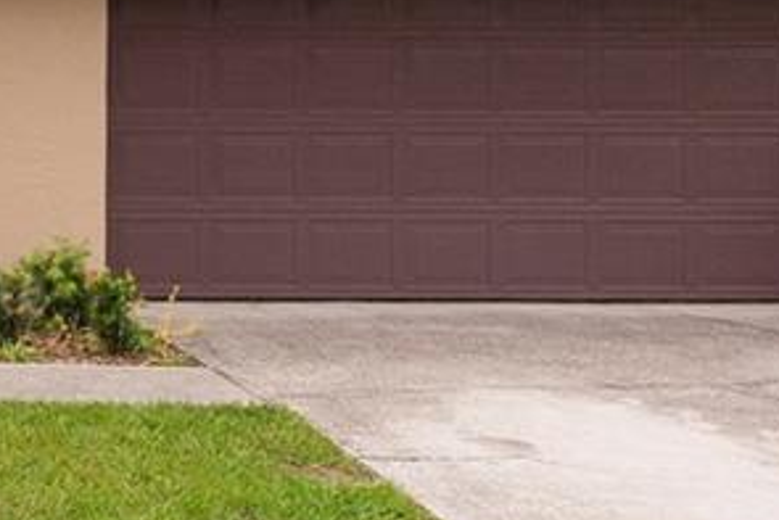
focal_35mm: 76
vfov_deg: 17.9
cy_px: 141
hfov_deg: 22.7
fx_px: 1645
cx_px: -325
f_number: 9
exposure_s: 1/800
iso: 200
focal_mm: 14
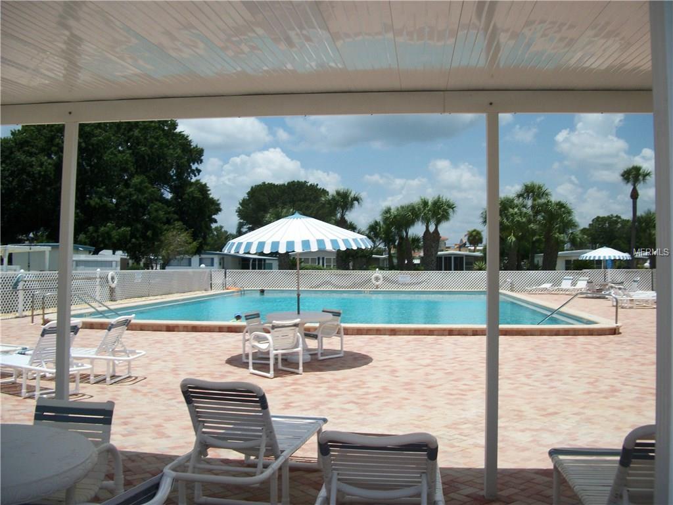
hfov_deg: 56.8
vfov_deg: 44.2
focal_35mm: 32
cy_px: 252
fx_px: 622
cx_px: 336
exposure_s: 1/320
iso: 80
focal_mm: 5.7
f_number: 8.8
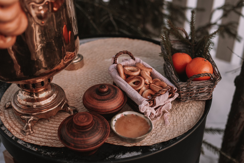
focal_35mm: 45
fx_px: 305
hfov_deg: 43.6
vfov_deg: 29.9
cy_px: 82
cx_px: 122
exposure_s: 1/1600
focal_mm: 30
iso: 200
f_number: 2
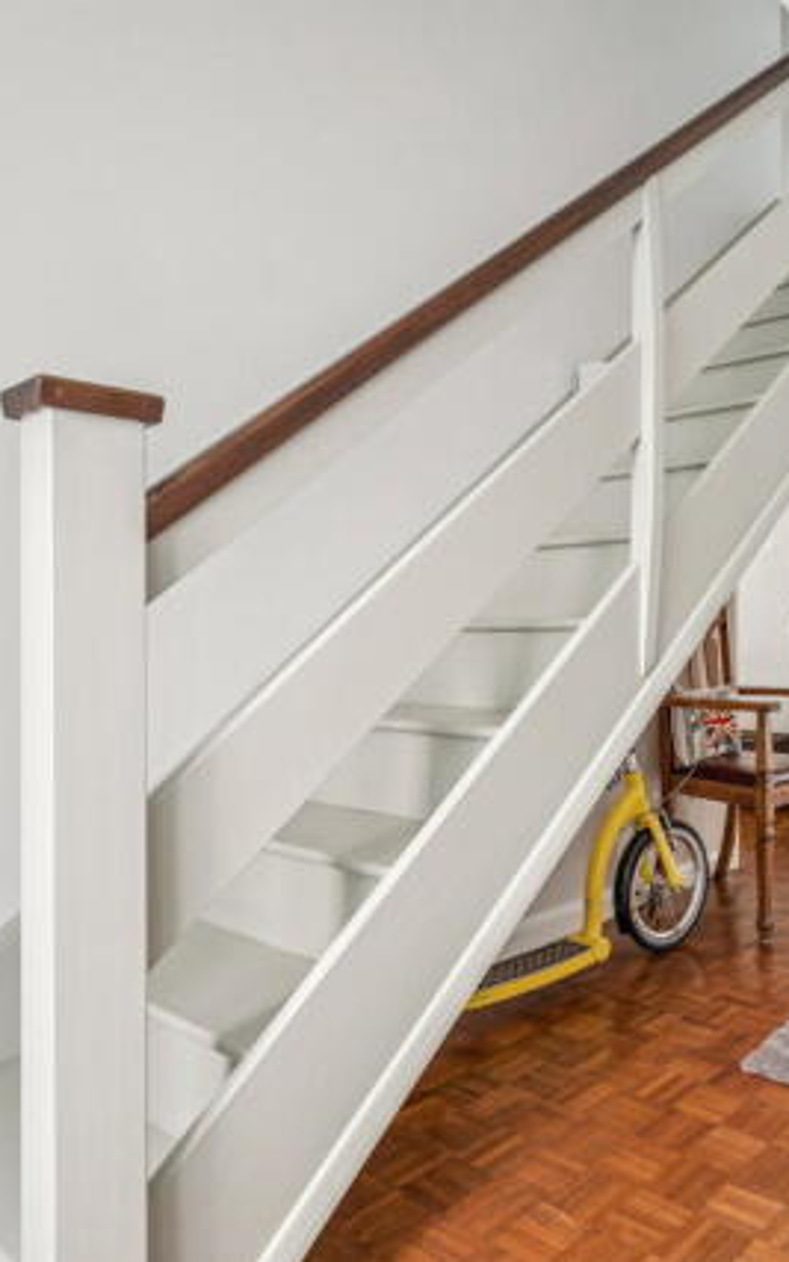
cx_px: 752
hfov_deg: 43.6
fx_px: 860
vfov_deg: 72.5
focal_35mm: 25
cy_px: 622
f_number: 4.5
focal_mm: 16
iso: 320
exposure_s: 1/4
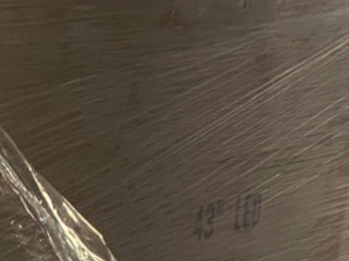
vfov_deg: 13.2
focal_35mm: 102
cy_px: 452
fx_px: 1028
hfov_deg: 18.9
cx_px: 18
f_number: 1.8
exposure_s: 1/30
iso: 800
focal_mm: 4.25
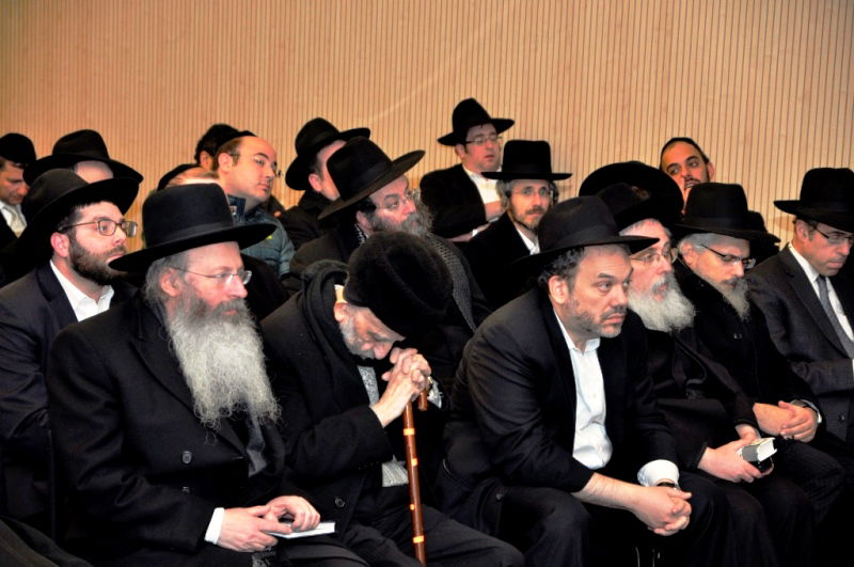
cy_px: 284
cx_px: 427
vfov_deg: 13.0
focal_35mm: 105
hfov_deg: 19.5
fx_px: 2487
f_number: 4
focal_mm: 70
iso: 800
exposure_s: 1/125
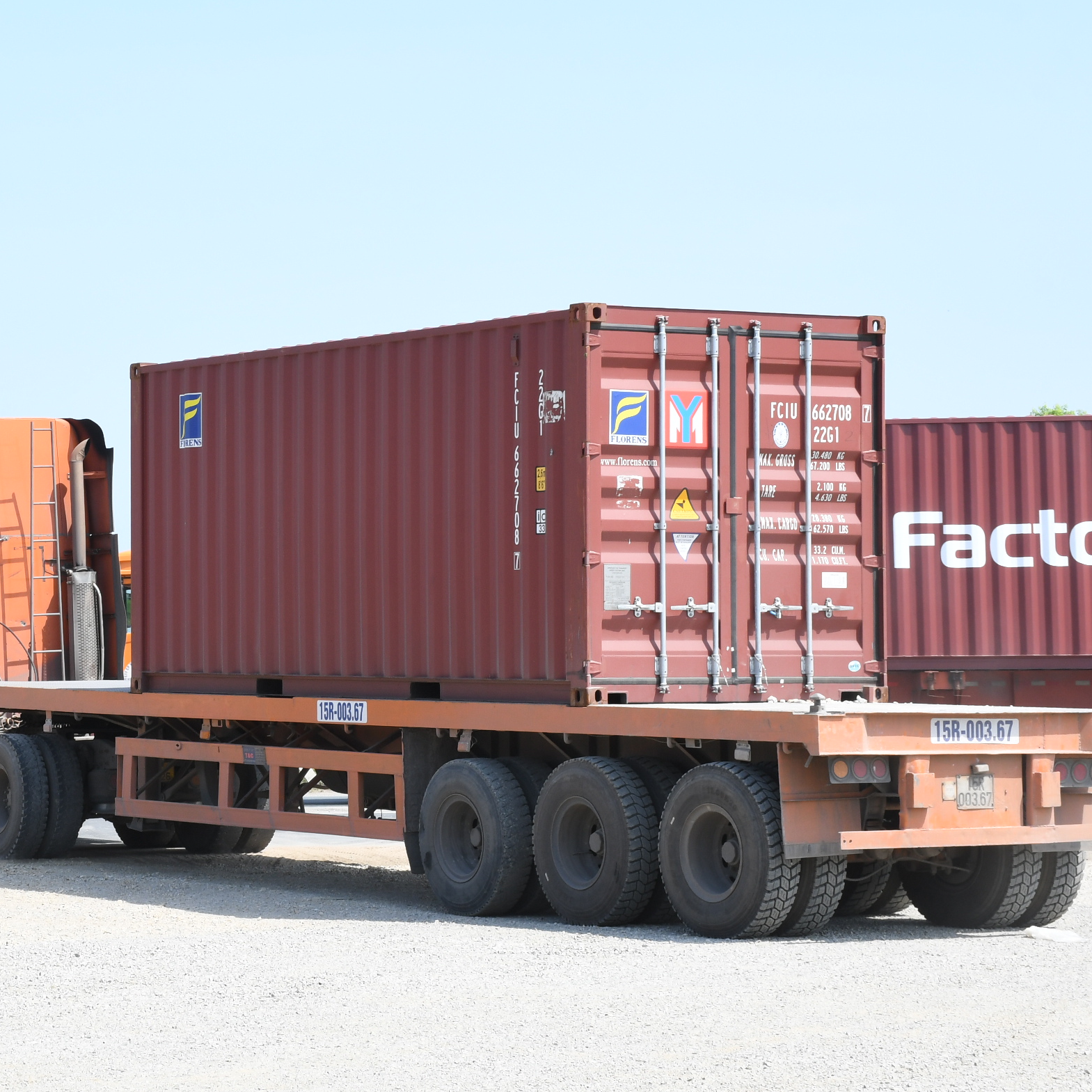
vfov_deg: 17.1
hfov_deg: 17.0
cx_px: 212
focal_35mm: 102
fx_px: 3632
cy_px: 511
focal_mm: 45
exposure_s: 1/200
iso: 250
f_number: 13
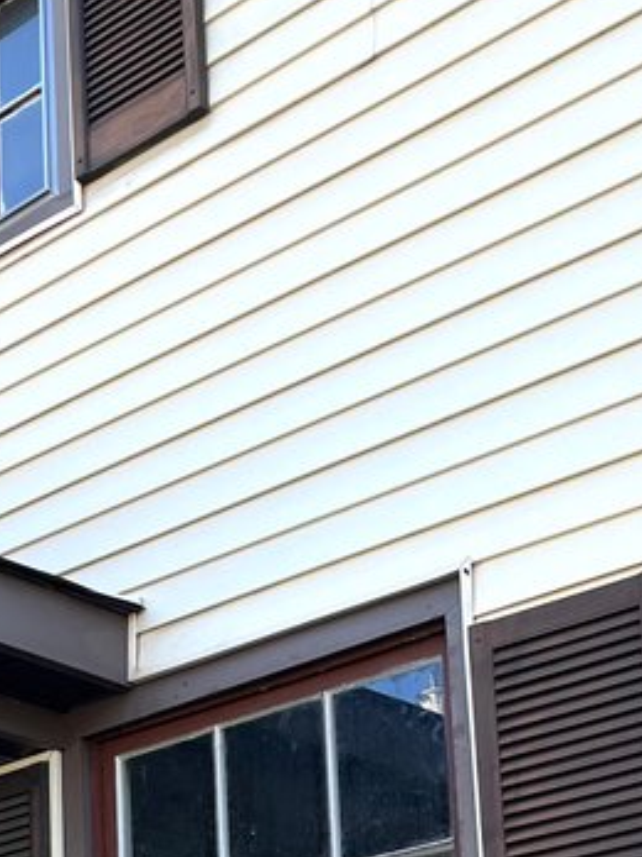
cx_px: -16
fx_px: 2103
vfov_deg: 22.0
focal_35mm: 85
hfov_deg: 16.9
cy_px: 890
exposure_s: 1/718
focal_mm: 5.1
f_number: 1.6
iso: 50
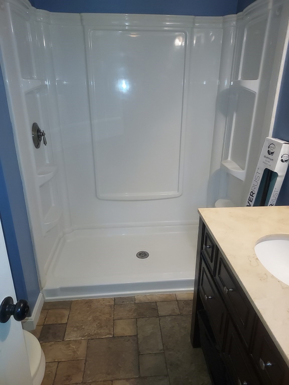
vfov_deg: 71.6
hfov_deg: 56.8
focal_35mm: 24
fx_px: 267
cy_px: 192
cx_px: 144
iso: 400
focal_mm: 4.6
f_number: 1.8
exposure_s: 1/60
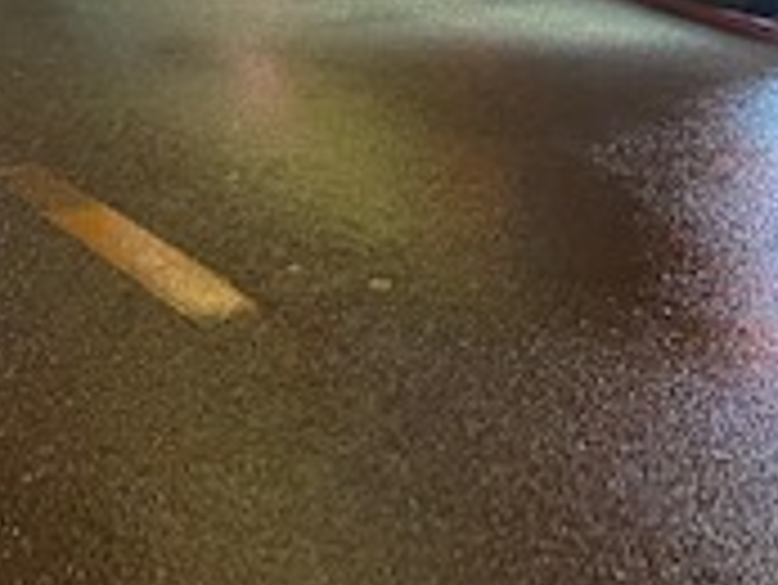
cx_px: 427
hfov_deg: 20.4
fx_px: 2159
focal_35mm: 96
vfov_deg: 13.8
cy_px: -446
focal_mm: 4.25
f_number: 1.8
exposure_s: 1/33
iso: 500
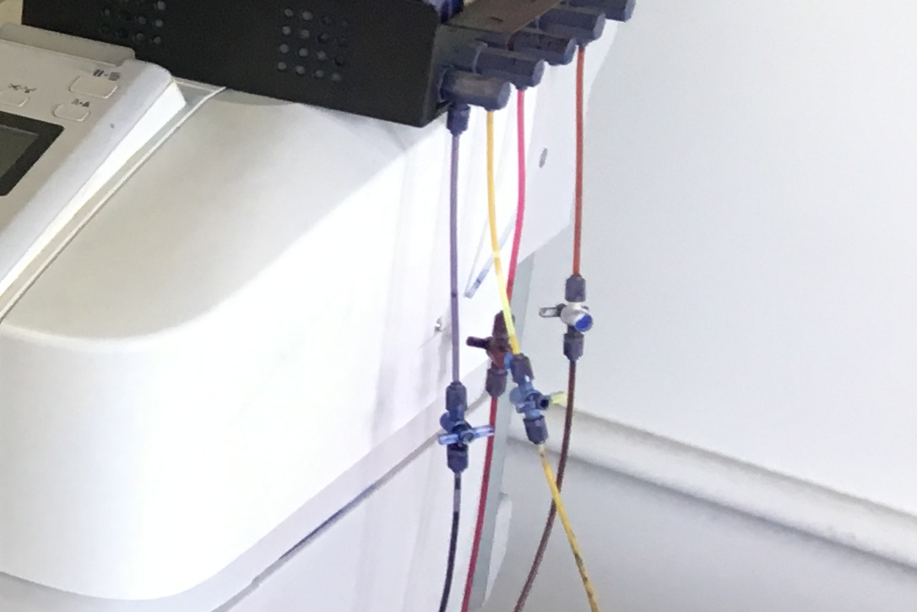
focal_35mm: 112
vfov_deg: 12.2
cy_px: 223
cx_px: -716
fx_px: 2853
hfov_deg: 15.7
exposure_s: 1/30
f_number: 2.2
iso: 64
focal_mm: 4.15
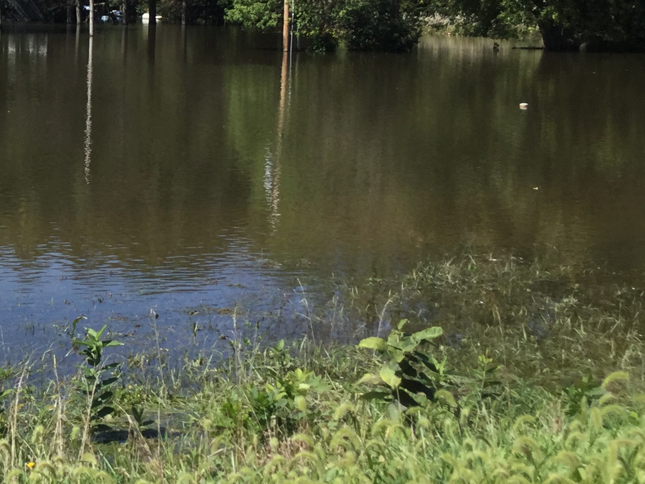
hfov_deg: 23.1
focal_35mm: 79
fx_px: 1472
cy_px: 167
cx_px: -79
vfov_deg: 18.6
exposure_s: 1/981
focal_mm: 3.3
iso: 25
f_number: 2.4
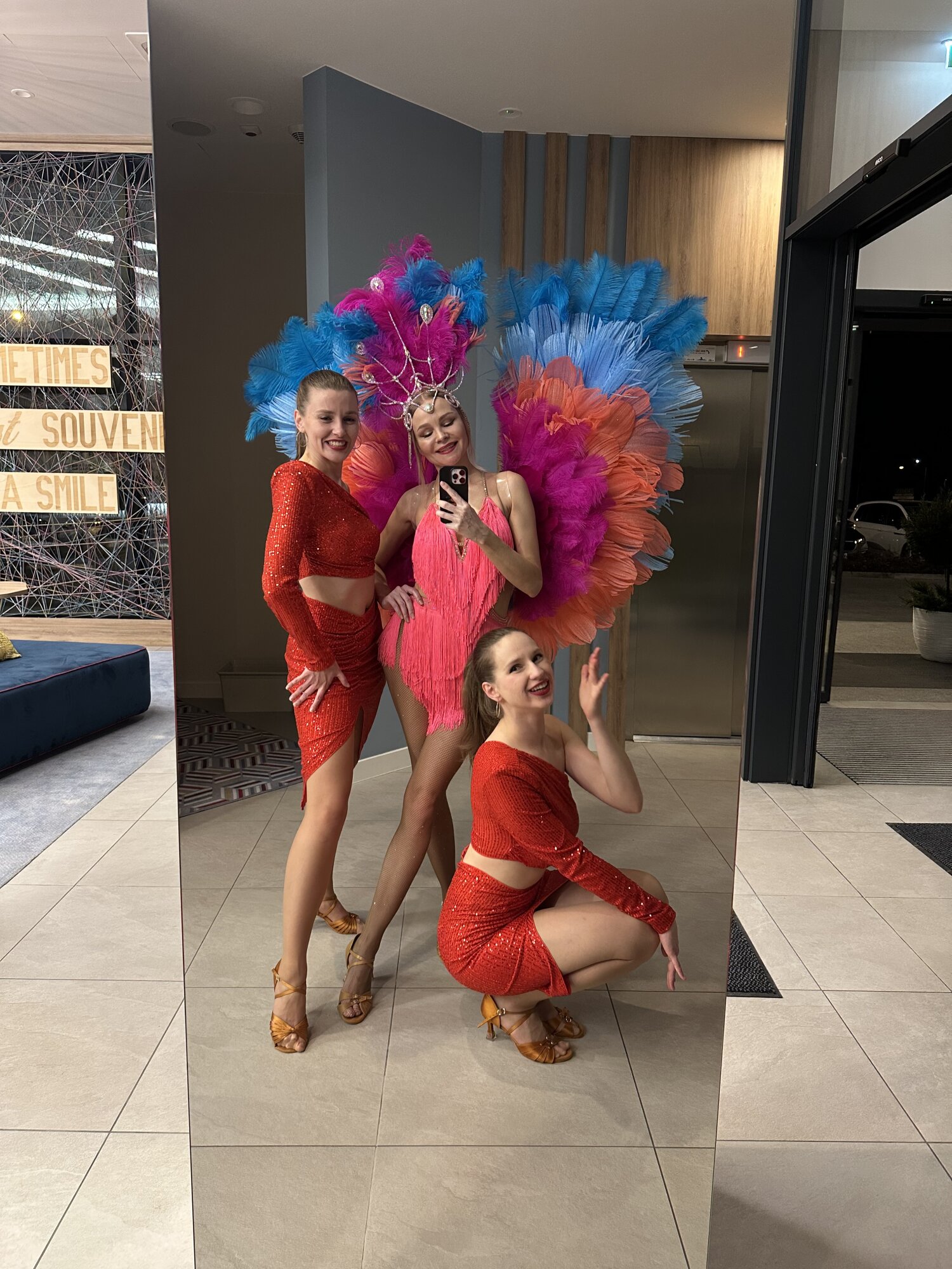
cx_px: 476
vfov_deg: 71.6
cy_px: 634
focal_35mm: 24
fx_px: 880
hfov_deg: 56.8
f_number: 1.78
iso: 250
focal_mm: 6.86
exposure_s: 1/50
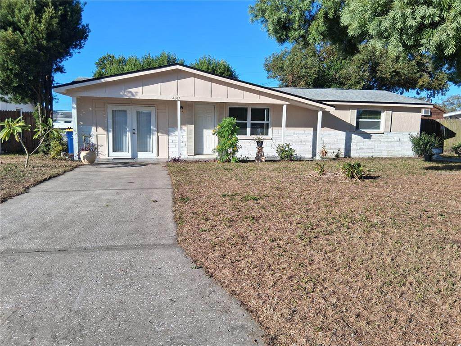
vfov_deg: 53.1
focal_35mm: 26
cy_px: 173
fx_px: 346
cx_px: 230
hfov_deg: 67.3
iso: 25
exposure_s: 1/521
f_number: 1.8
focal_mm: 3.98
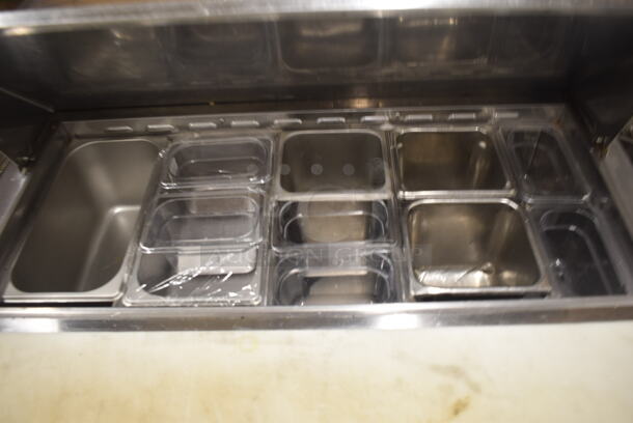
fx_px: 528
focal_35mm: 30
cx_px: 316
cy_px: 212
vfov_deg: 43.7
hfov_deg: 61.9
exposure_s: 1/30
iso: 360
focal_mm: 20
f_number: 3.5
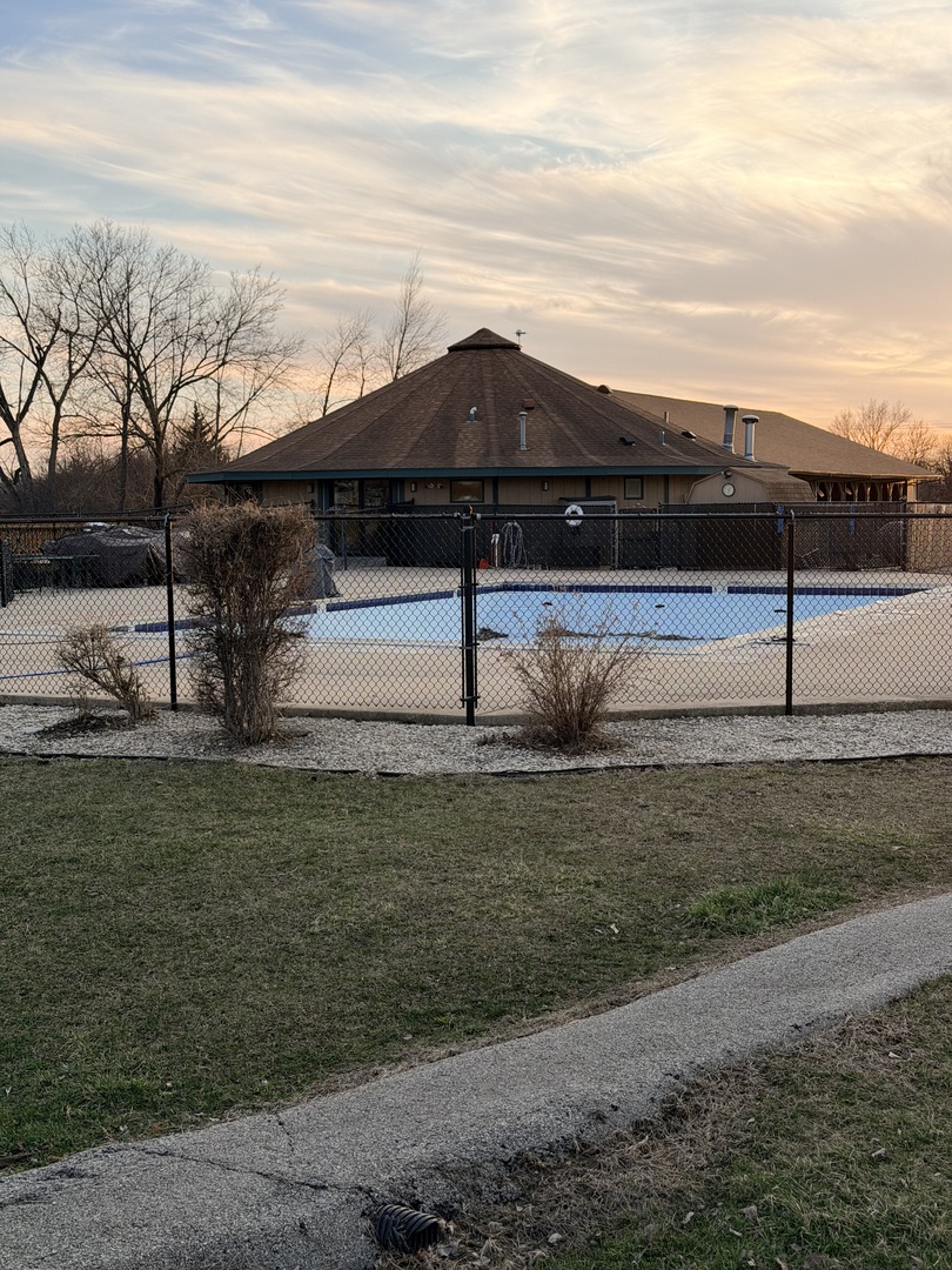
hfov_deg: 30.3
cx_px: 476
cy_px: 635
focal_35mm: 48
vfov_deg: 39.7
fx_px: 1760
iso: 80
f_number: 1.78
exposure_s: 1/975
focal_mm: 6.76
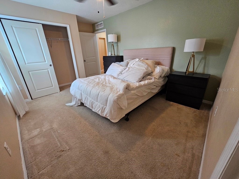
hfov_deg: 106.2
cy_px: 90
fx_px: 90
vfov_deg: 89.9
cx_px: 120
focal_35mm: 13
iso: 400
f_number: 2.2
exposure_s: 1/60
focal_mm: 2.2
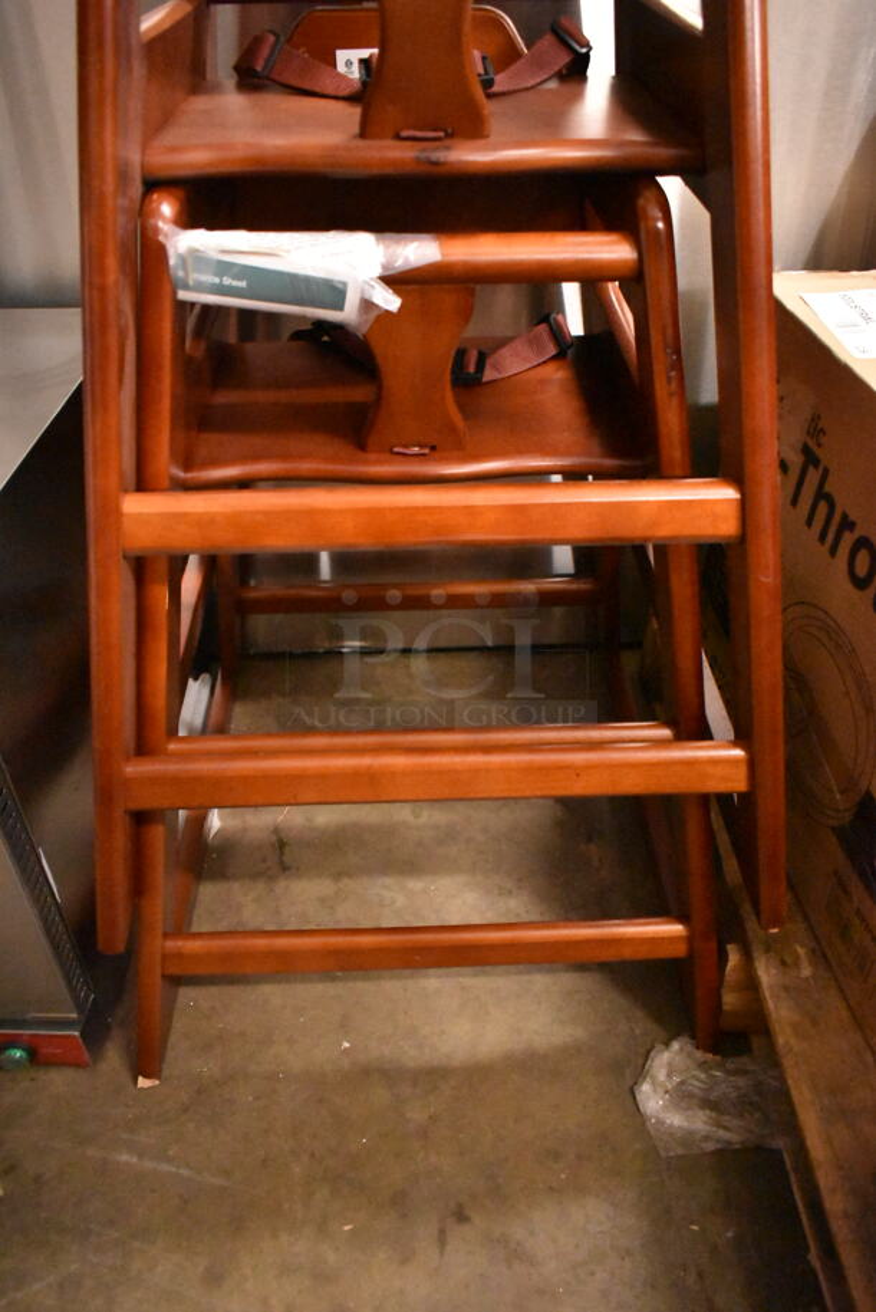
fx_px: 984
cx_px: 438
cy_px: 656
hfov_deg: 48.0
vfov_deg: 67.3
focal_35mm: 27
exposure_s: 1/125
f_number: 3.5
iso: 11400
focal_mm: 18
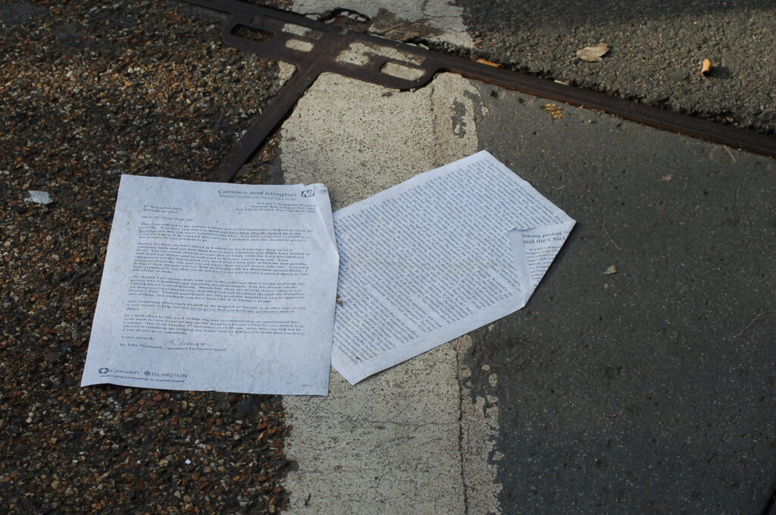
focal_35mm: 105
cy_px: 258
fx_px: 2259
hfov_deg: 19.5
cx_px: 388
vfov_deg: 13.0
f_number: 8
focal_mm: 70
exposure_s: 1/200
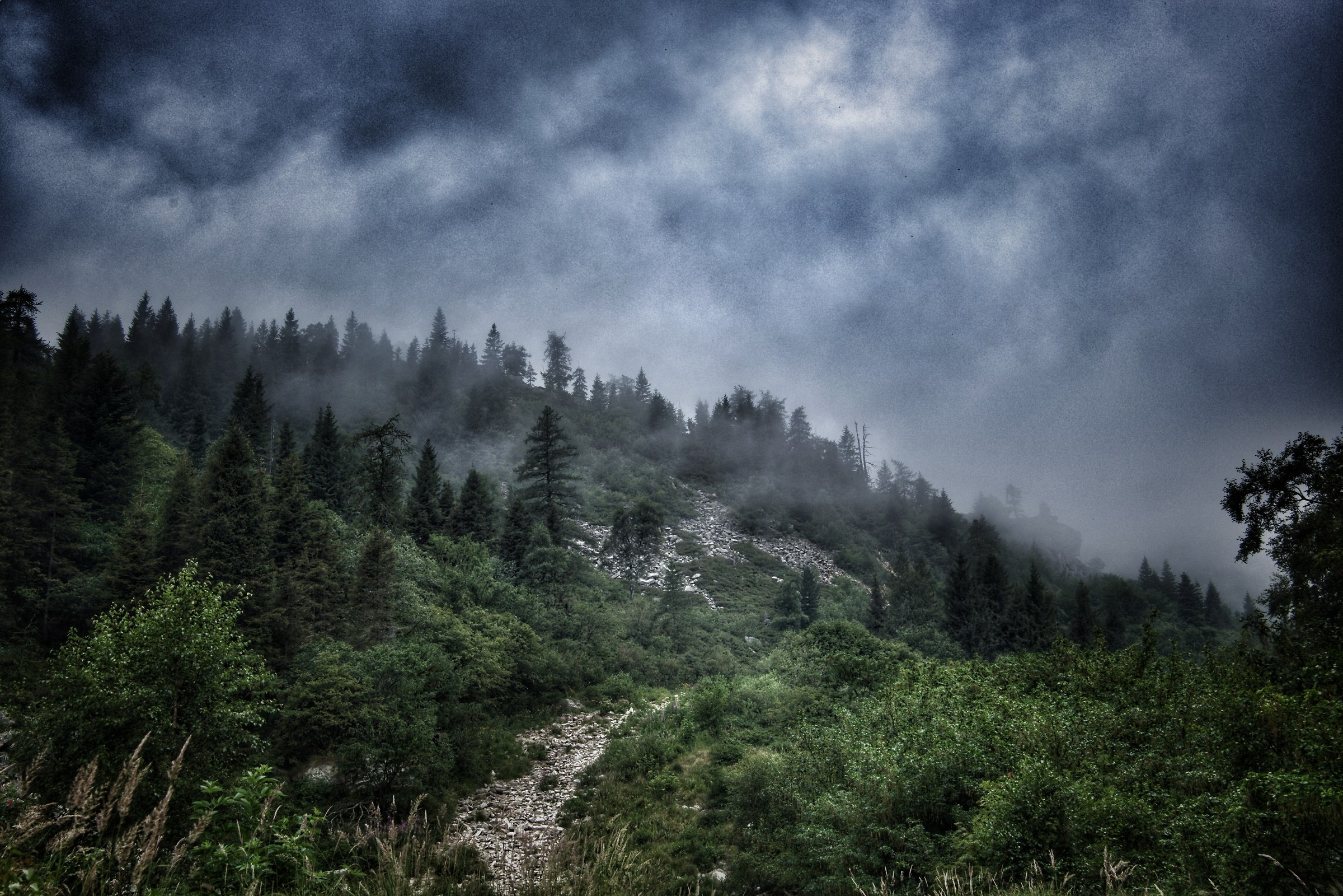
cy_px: 448
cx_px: 672
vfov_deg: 30.5
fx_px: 1641
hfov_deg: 44.5
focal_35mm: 44
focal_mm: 29.3
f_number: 8
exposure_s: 1/500
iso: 250
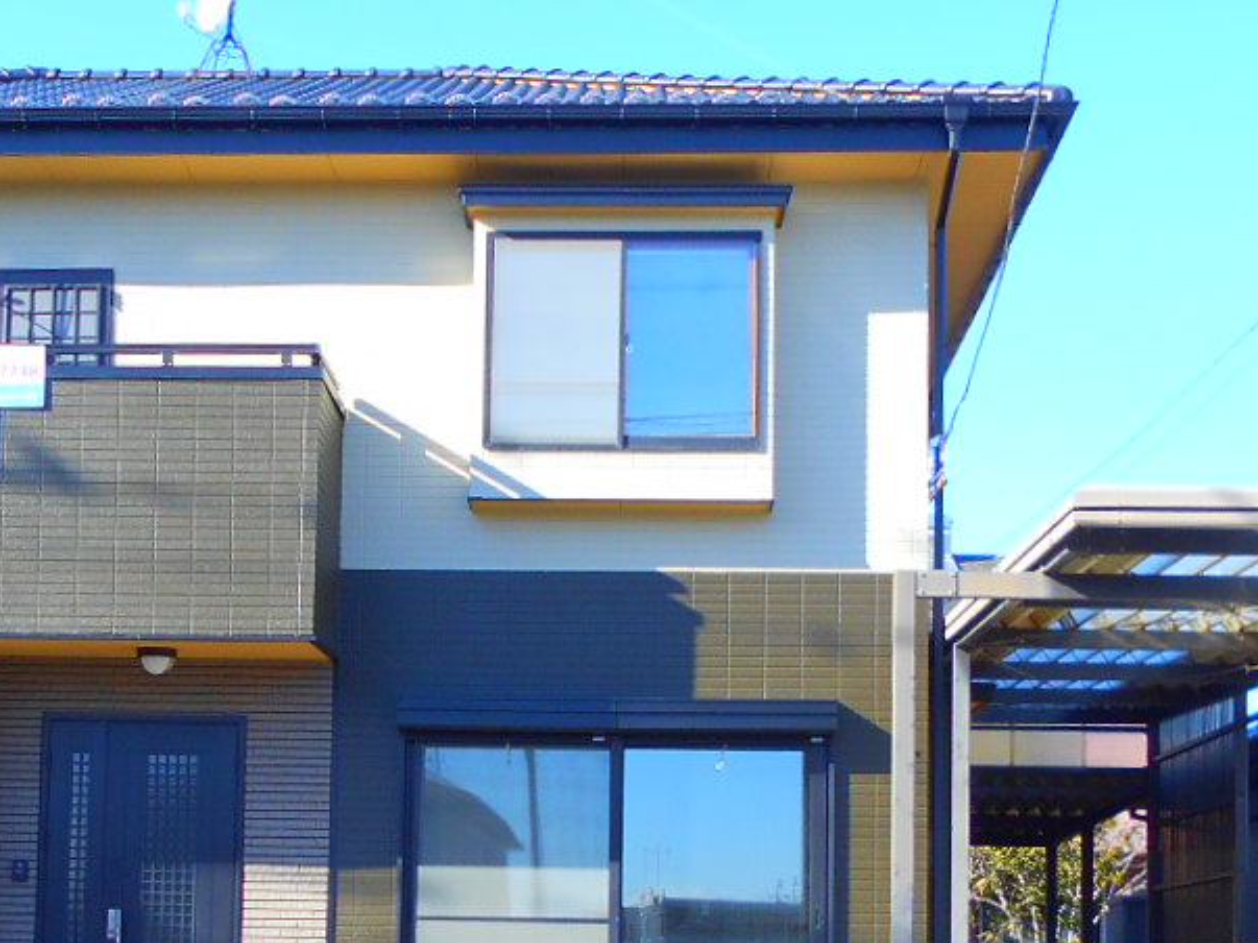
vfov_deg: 21.1
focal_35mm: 69
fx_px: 2507
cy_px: 751
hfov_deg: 28.0
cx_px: 430
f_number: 3.2
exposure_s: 1/320
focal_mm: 4.6
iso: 80
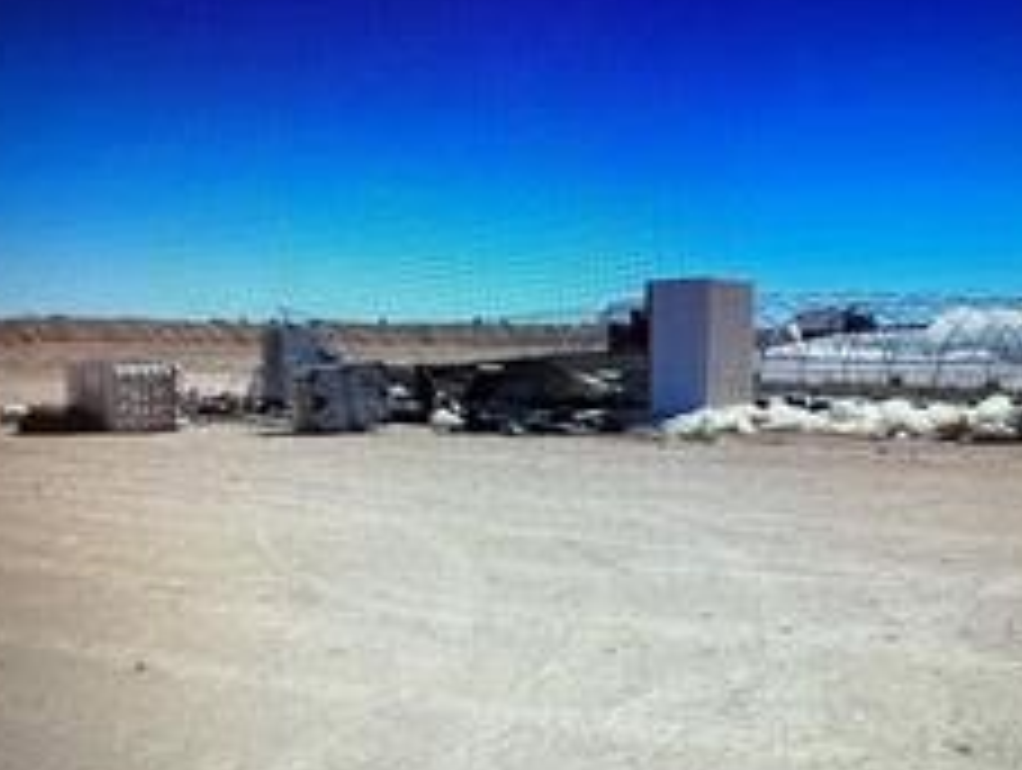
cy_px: 360
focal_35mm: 42
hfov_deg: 43.9
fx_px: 1242
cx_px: 700
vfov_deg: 34.4
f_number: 1.8
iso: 160
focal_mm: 3.99
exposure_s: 1/60
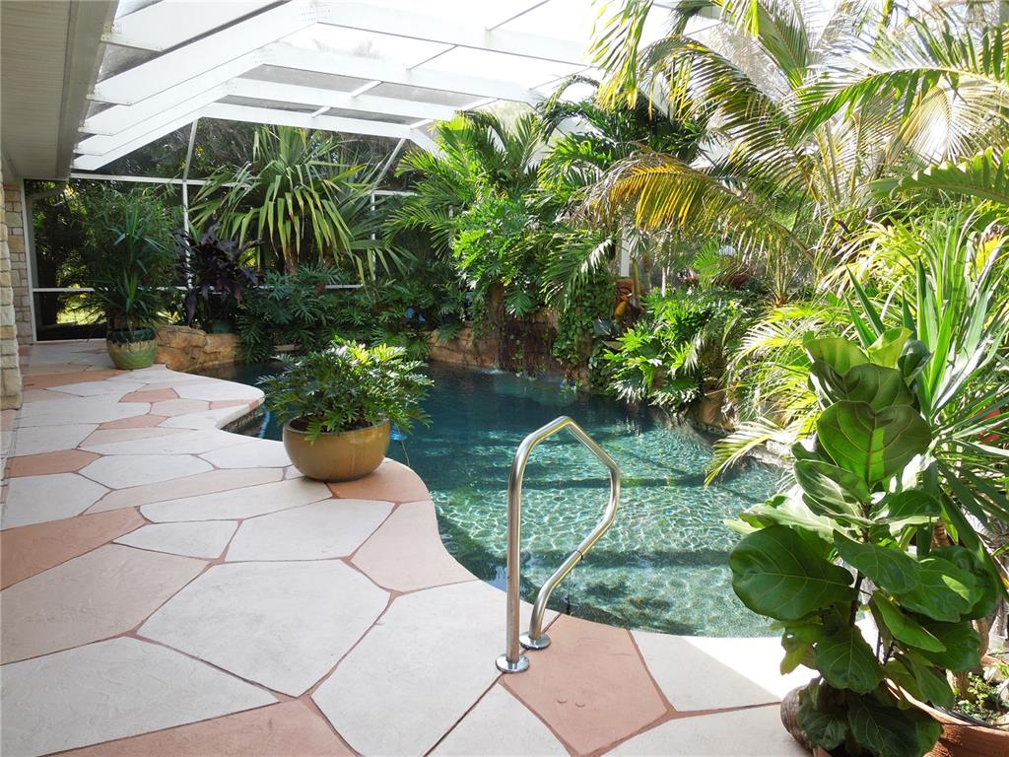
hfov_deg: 69.4
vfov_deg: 54.9
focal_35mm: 25
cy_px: 378
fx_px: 729
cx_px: 504
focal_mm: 4.5
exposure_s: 1/100
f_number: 3.3
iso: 100
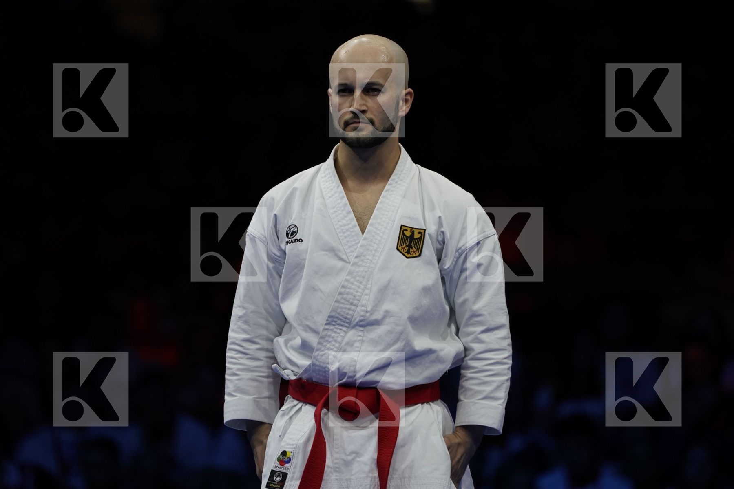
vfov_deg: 4.0
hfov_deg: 6.0
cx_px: 367
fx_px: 6972
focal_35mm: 342
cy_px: 244
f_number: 5.6
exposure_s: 1/500
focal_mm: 342
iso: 1000
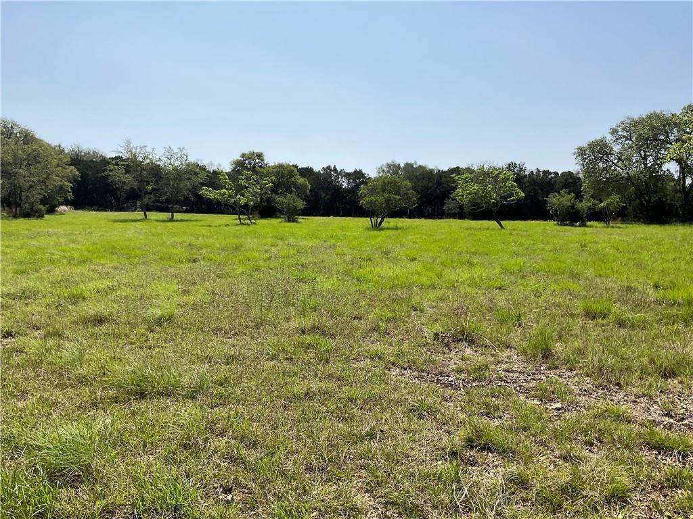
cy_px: 260
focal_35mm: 29
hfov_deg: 61.7
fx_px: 581
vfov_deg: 48.2
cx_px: 346
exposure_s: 1/2801
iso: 16
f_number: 1.8
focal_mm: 3
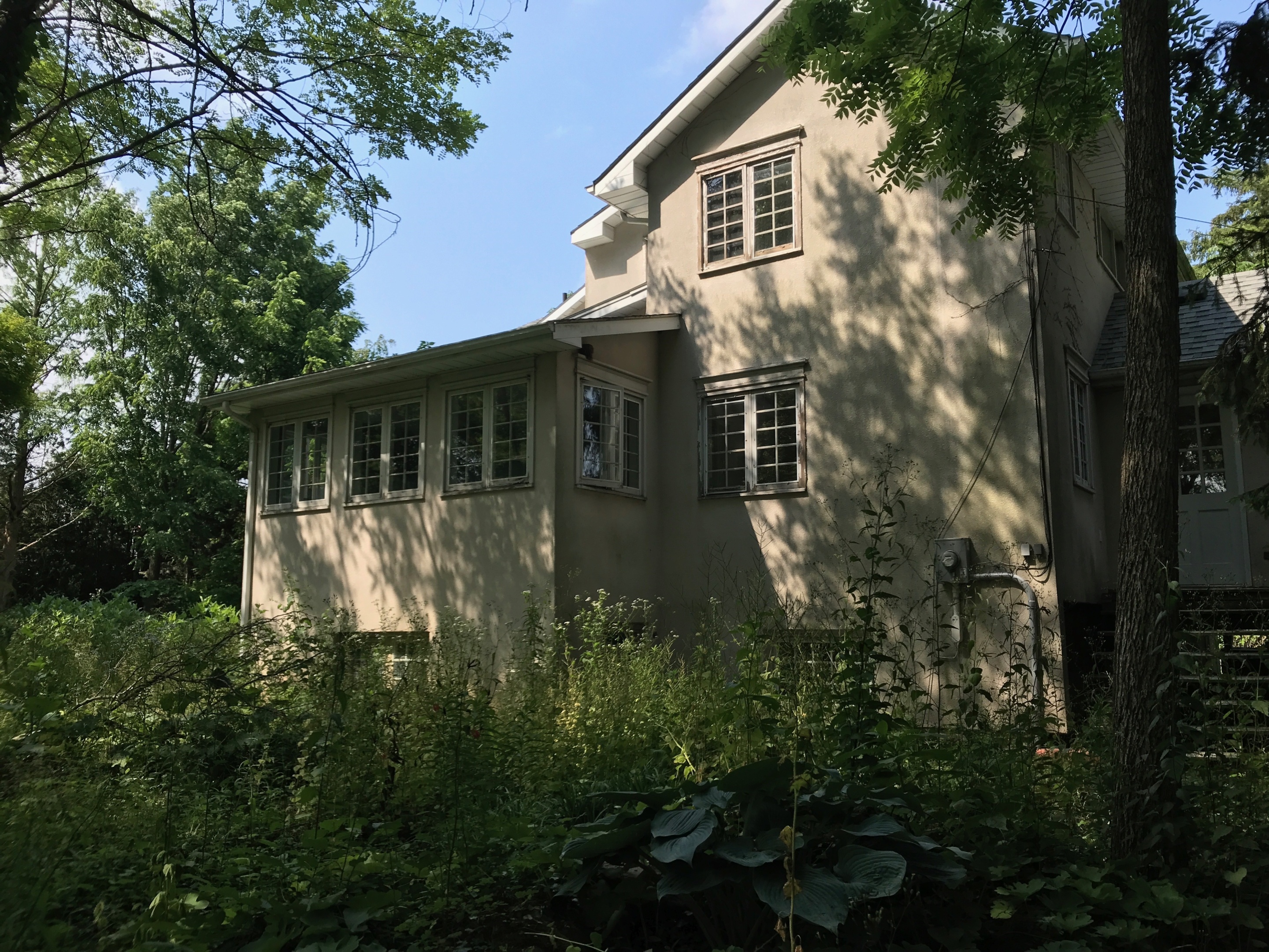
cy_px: 476
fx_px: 1026
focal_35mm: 28
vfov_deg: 49.7
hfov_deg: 63.4
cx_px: 634
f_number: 1.8
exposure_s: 1/894
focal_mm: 3.99
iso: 20
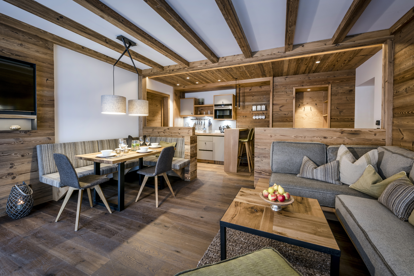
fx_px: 173
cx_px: 207
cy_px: 138
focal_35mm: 15
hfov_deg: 100.4
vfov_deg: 77.4
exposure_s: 1.3
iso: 160
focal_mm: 15
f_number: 13
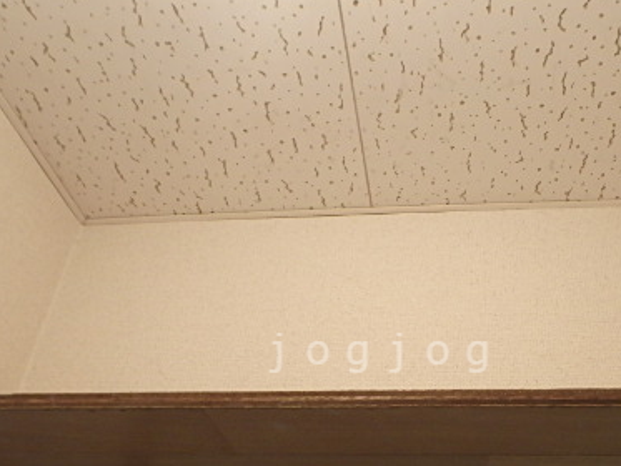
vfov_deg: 38.6
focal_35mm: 36
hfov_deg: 50.9
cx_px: 383
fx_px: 646
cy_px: 353
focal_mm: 3.7
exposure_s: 1/30
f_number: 3.5
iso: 200
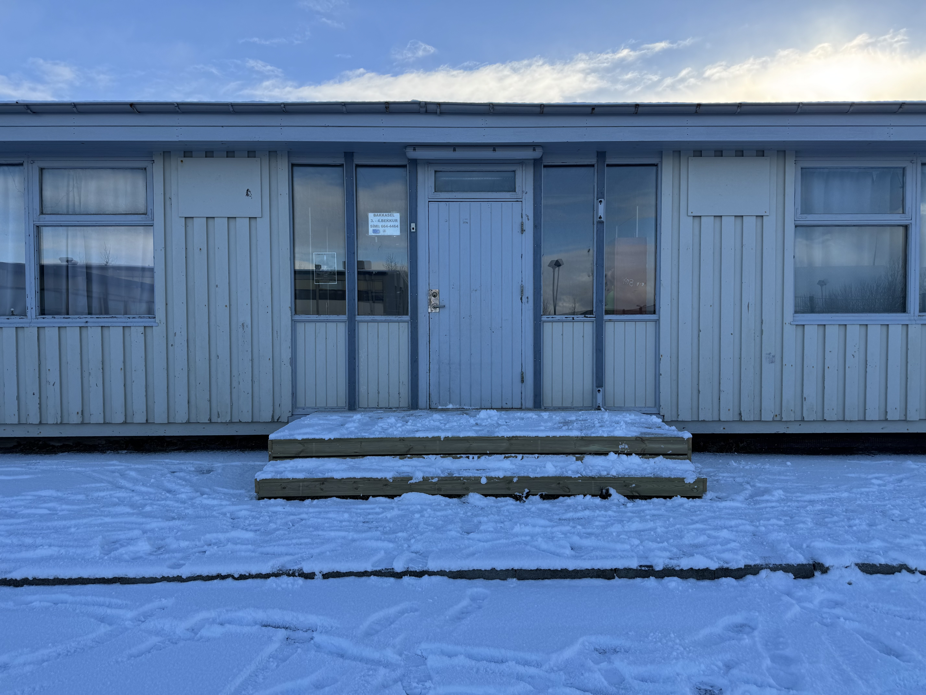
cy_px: 348
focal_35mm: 24
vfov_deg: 56.8
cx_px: 463
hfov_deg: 71.6
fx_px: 642
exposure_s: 1/2174
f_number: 1.78
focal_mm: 6.76
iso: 80
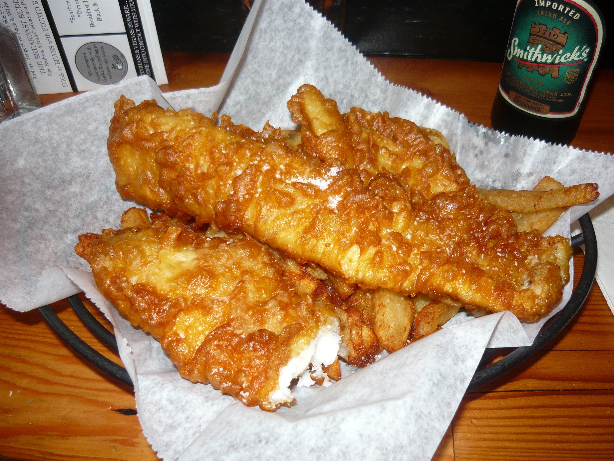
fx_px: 585
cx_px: 307
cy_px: 230
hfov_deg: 55.4
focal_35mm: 33
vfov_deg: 42.9
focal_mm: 5.5
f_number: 2.8
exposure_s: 1/30
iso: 100
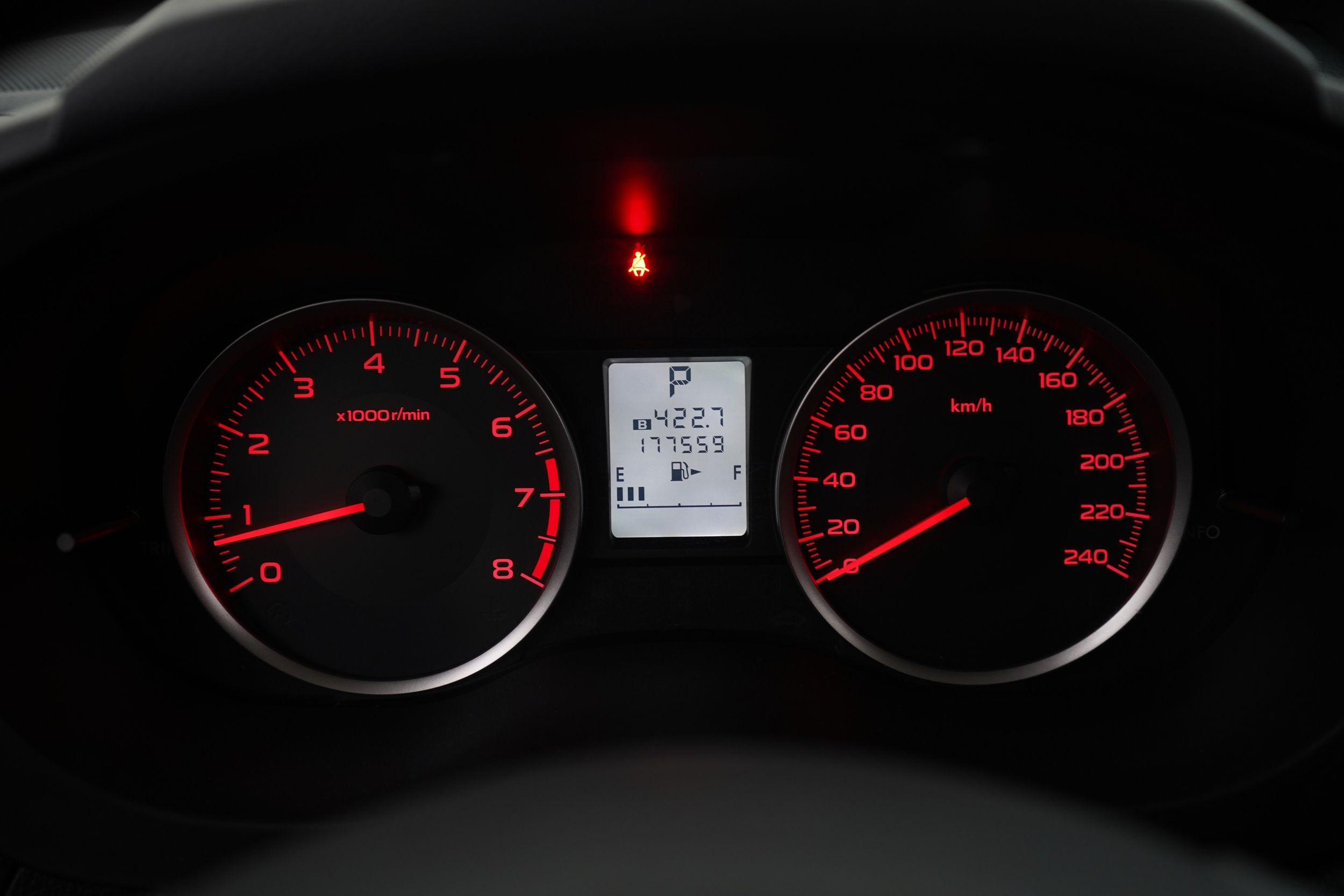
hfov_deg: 46.4
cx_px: 672
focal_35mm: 42
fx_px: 1568
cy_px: 448
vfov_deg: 31.9
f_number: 5
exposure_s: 1/10
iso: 800
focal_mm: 42
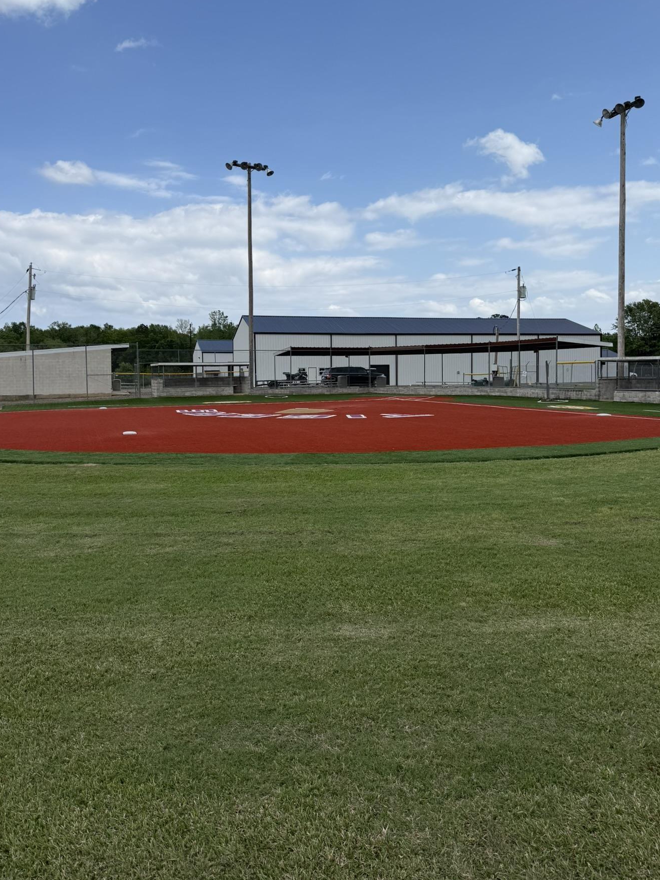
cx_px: 316
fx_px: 712
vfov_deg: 63.2
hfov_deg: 49.7
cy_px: 388
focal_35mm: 28
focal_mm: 6.76
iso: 80
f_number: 1.78
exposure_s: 1/5319
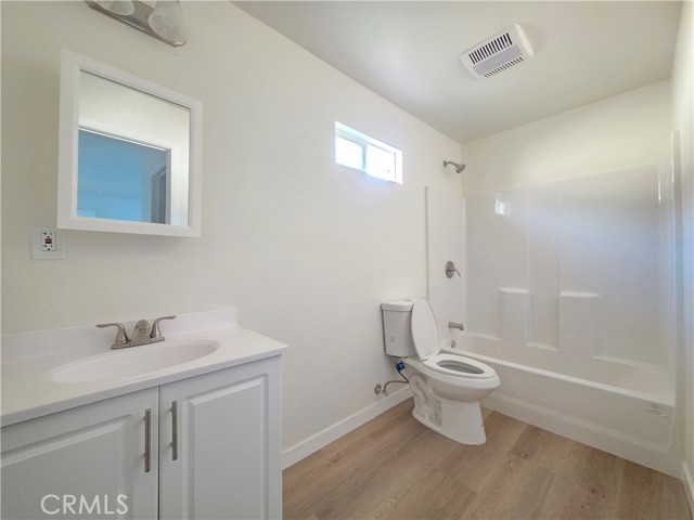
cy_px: 260
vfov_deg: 89.9
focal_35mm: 13
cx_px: 347
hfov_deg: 106.2
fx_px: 261
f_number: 1.9
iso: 1250
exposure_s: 1/60
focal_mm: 2.2
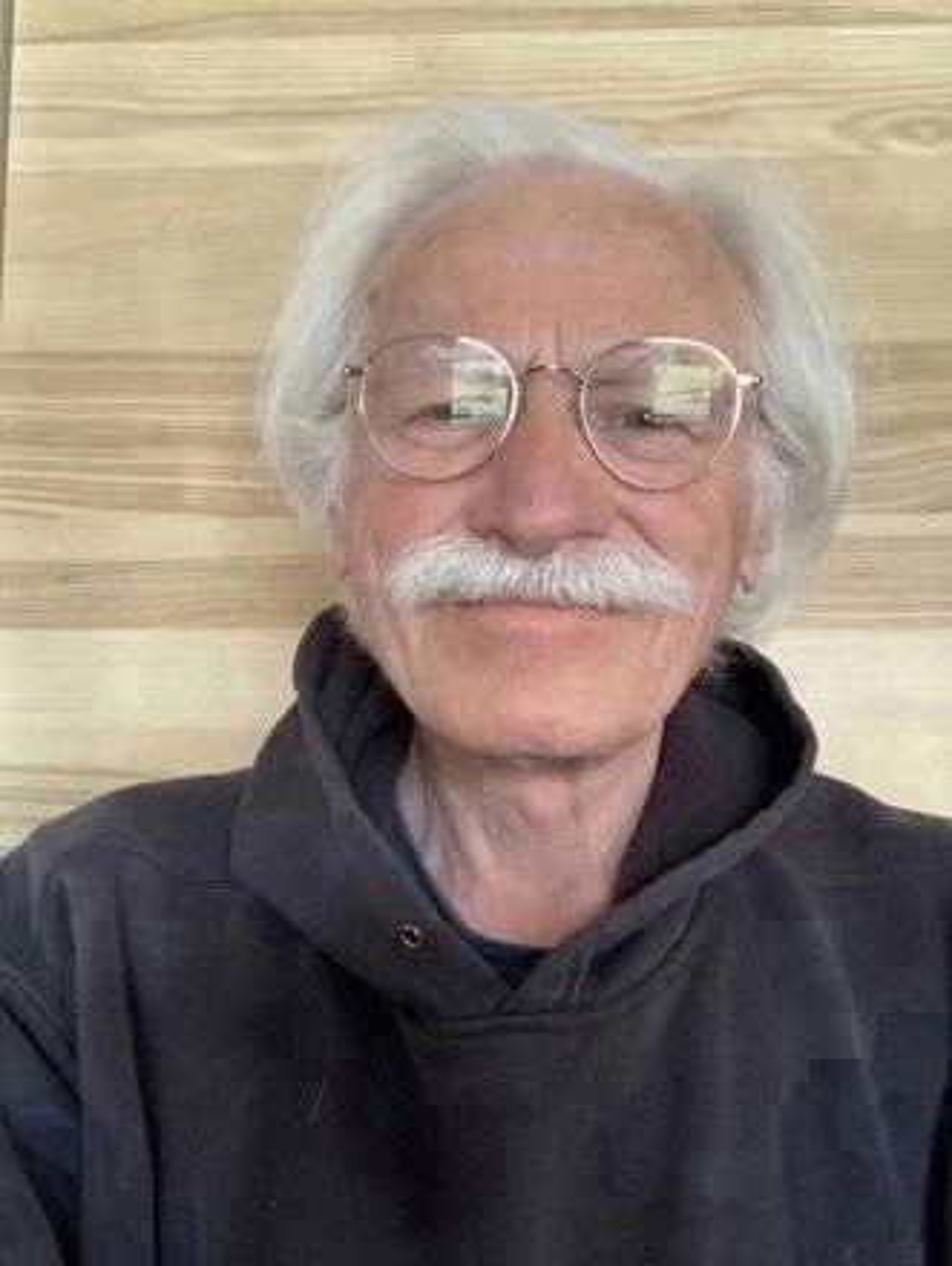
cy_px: 633
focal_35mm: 32
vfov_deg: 56.8
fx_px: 1171
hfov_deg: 44.2
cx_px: 476
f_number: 2.2
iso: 320
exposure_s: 1/60
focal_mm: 2.87
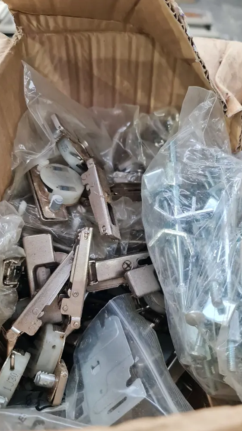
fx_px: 320
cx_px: 134
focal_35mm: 28
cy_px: 220
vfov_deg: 67.9
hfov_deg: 41.4
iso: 320
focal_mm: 7
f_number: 1.8
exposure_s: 1/100
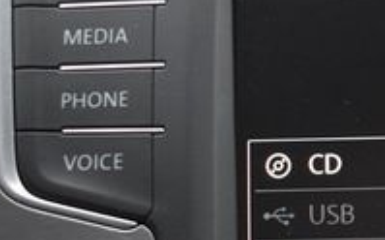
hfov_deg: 16.1
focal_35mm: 118
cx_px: 588
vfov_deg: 11.1
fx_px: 1237
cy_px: 156
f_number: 3.8
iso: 2200
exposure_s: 1/125
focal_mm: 24
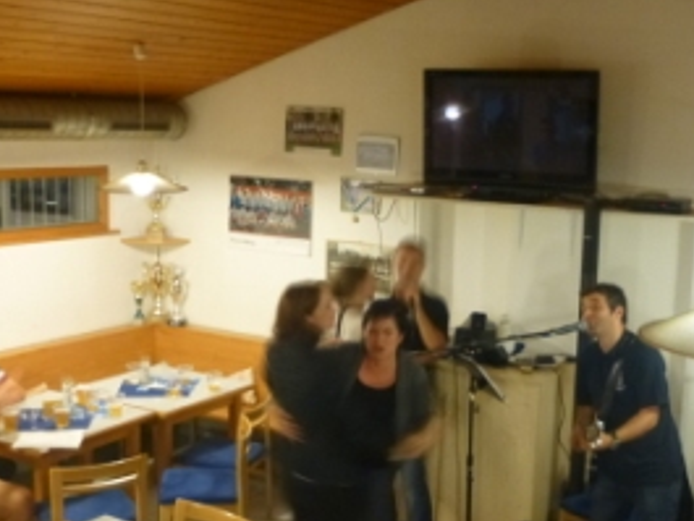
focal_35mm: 49
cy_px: 296
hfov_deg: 38.5
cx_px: 450
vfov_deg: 29.7
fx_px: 983
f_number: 3.3
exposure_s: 1/5
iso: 400
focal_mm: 5.2
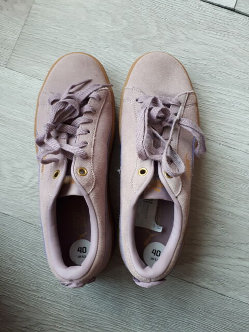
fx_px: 259
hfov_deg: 51.4
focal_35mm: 27
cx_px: 124
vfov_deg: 65.3
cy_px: 166
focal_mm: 3.6
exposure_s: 1/25
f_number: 1.9
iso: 160
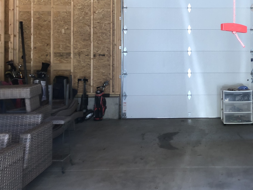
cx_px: 200
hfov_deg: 36.3
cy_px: 34
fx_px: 373
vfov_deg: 27.9
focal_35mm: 51
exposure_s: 1/15
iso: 40
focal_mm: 3.99
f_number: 1.8
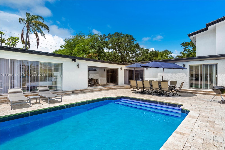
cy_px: 75
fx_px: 119
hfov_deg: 86.9
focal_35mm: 19
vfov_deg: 64.6
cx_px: 112
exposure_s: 1/250
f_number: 13
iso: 100
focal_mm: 19
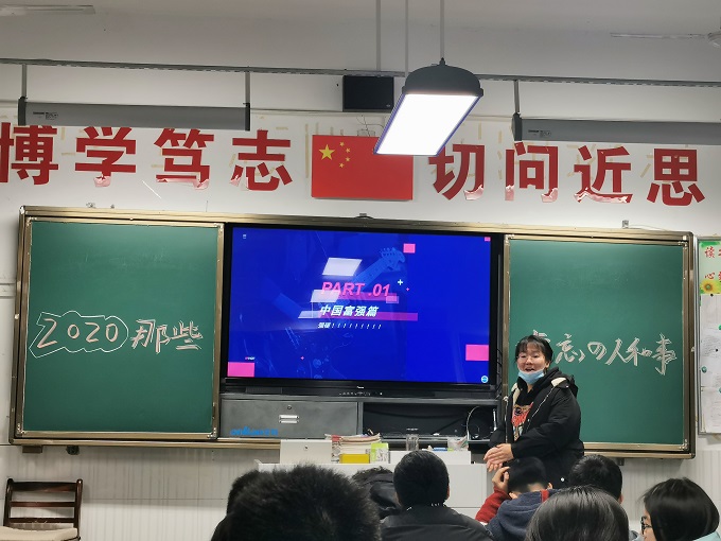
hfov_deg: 29.4
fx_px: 1375
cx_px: 360
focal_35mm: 66
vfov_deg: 22.3
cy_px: 270
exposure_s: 1/100
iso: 125
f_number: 1.8
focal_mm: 5.58
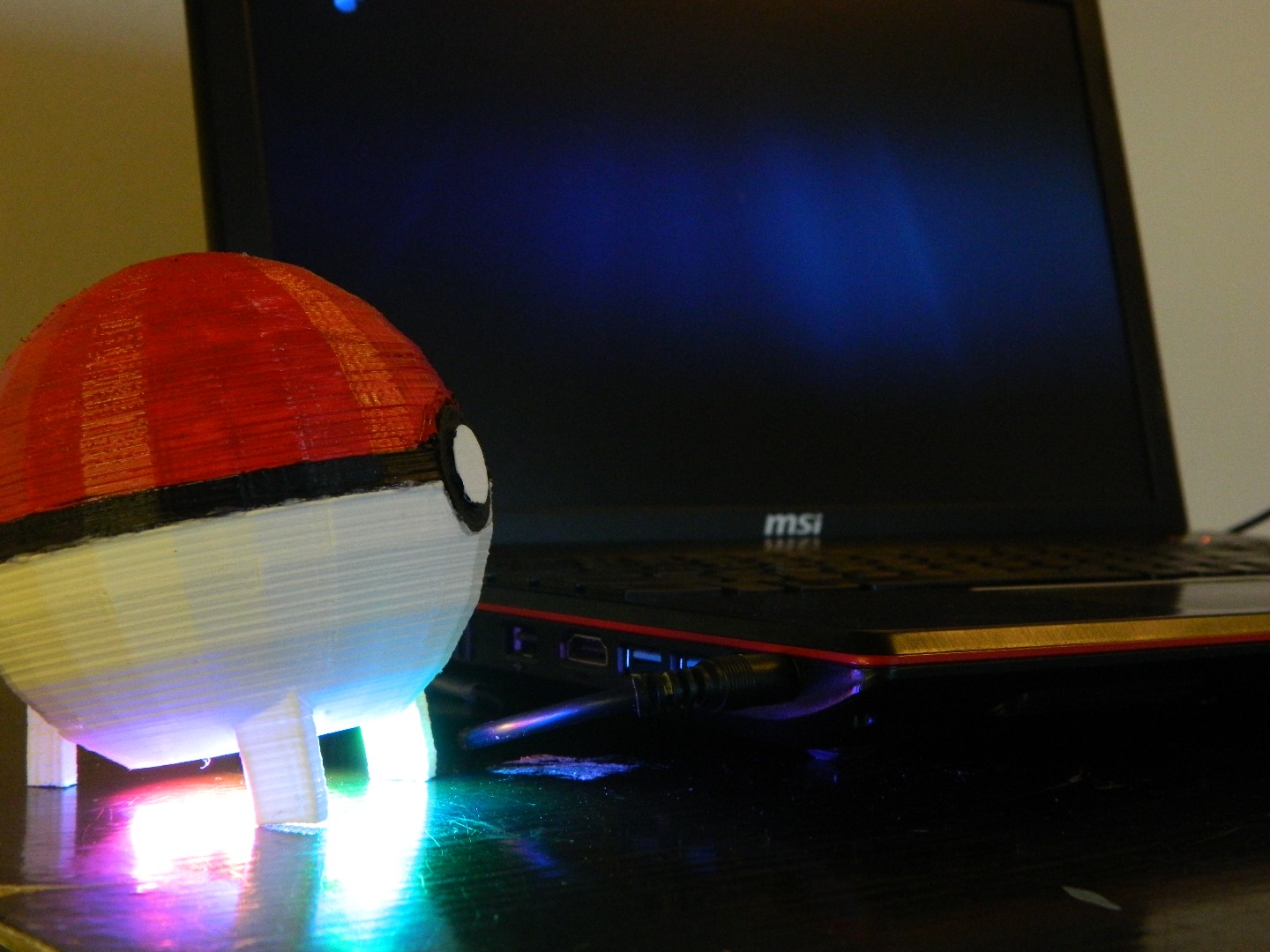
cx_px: 635
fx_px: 2091
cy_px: 476
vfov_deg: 25.7
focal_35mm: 57
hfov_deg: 33.8
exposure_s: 1/25
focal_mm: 10.2
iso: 400
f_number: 3.8
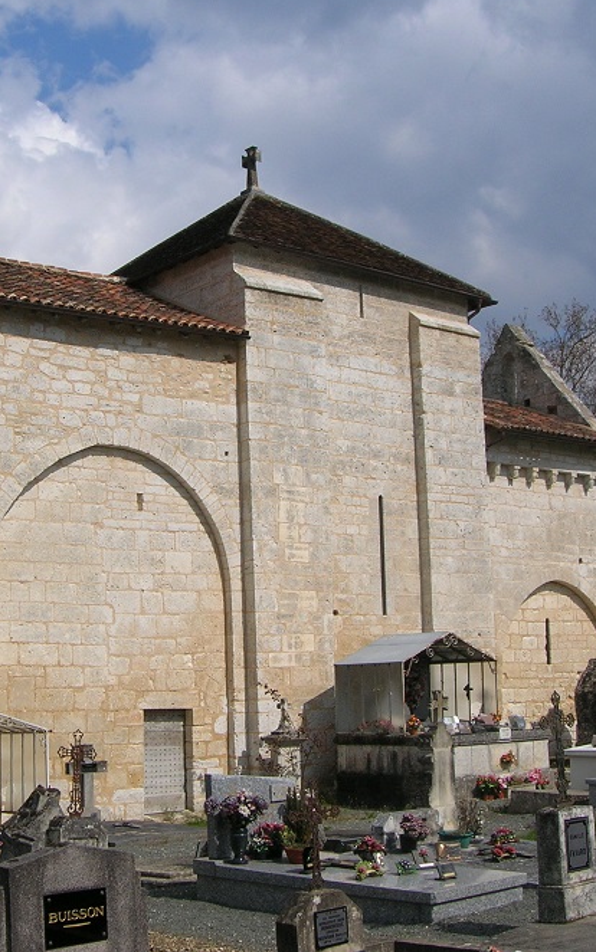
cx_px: 199
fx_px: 1273
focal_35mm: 49
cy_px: 470
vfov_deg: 41.0
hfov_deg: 26.2
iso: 50
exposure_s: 1/870
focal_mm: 5.7
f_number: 4.9
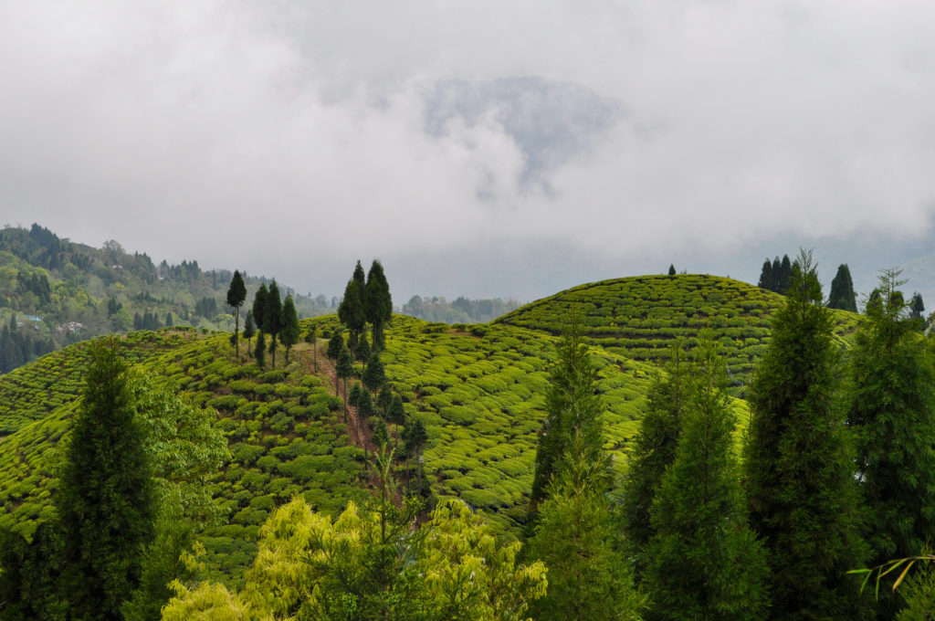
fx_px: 1945
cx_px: 468
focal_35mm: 75
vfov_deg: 18.1
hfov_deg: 27.0
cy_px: 310
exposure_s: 1/200
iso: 200
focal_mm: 50
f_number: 9
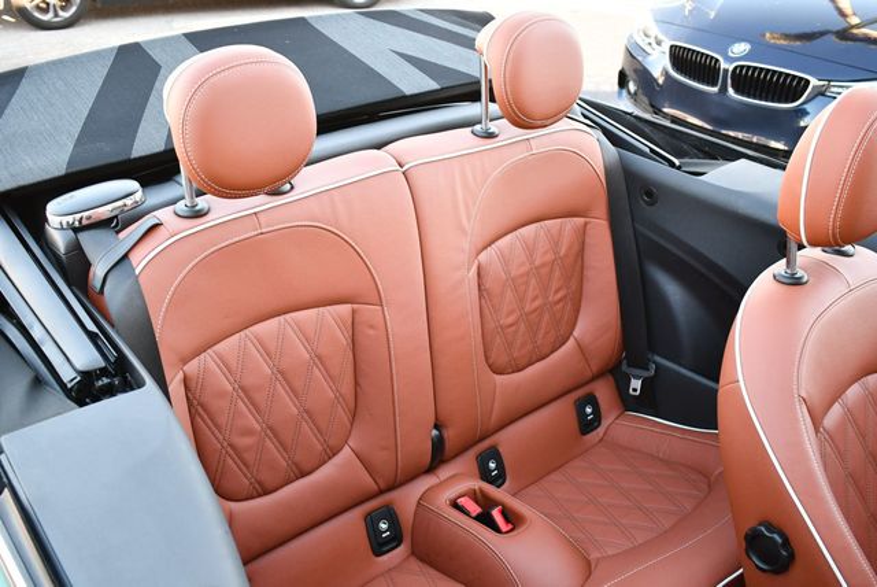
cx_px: 438
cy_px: 294
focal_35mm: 36
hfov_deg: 53.1
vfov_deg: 36.9
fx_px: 878
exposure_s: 1/250
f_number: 3.5
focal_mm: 18
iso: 800
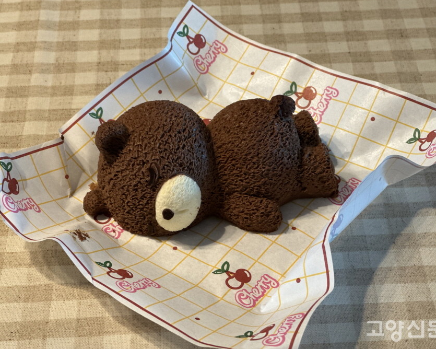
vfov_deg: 18.9
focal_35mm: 81
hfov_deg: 23.6
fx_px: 1045
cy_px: 174
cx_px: 218
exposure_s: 1/30
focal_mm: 9
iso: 320
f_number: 2.8
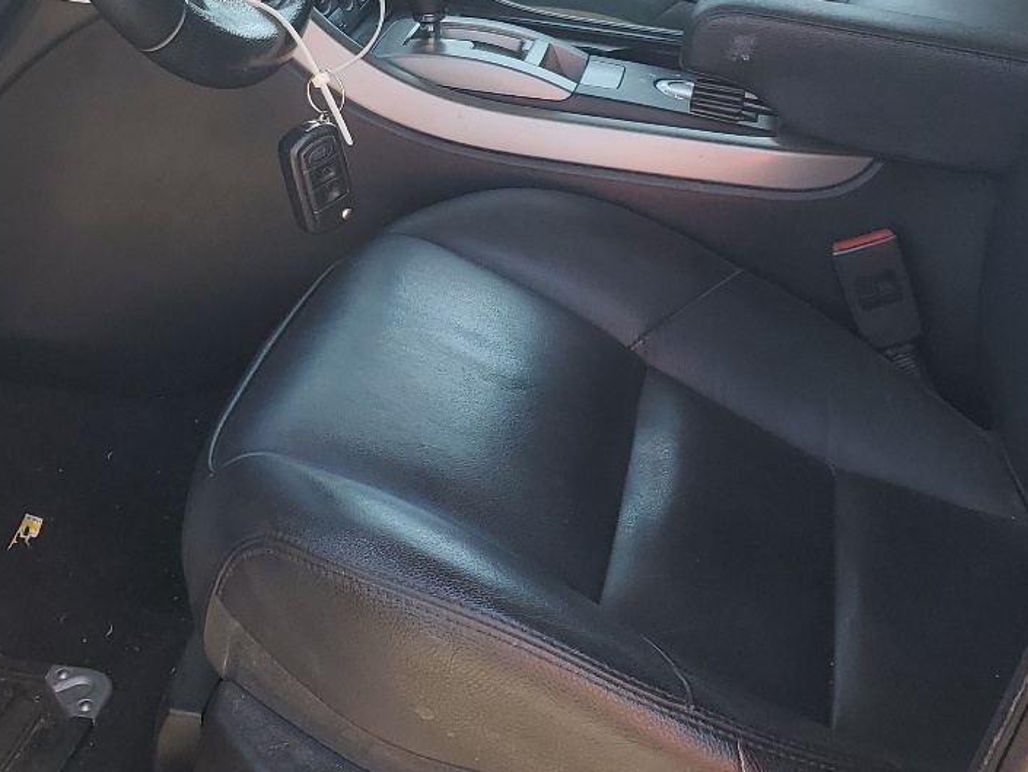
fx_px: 1752
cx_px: 429
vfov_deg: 24.4
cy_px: 153
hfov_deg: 32.6
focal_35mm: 59
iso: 50
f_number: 1.5
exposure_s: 1/250
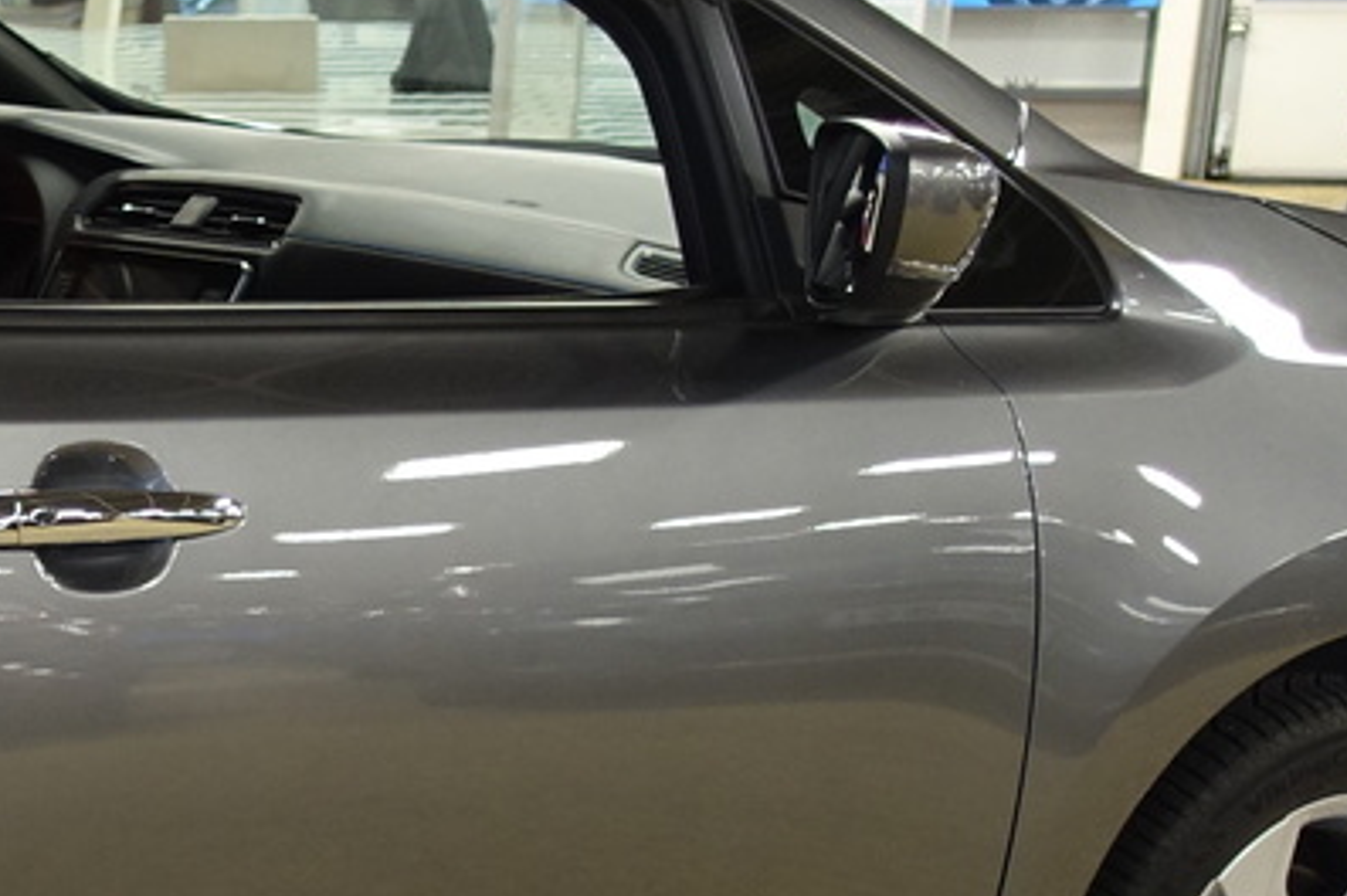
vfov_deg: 13.6
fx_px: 3664
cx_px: -692
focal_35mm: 98
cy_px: 1018
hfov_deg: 18.4
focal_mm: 8.8
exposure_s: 1/30
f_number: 1.8
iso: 200
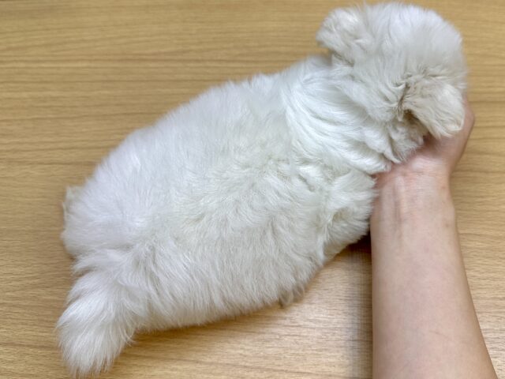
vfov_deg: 56.8
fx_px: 350
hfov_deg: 71.6
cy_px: 190
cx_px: 252
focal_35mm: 24
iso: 80
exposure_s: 1/333
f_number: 1.78
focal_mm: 6.86
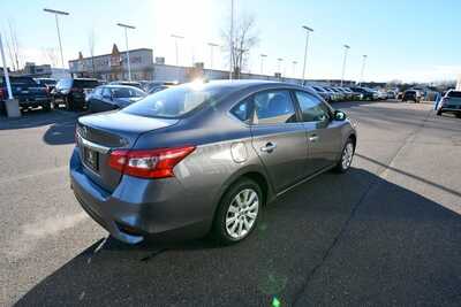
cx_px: 230
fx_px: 231
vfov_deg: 67.4
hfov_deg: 90.0
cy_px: 154
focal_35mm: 18
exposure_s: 1/250
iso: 200
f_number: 8
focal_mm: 12
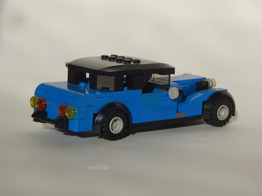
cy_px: 98
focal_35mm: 132
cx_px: 131
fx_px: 999
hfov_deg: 14.9
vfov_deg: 11.2
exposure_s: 1/1500
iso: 125
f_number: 4.8
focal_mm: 23.4
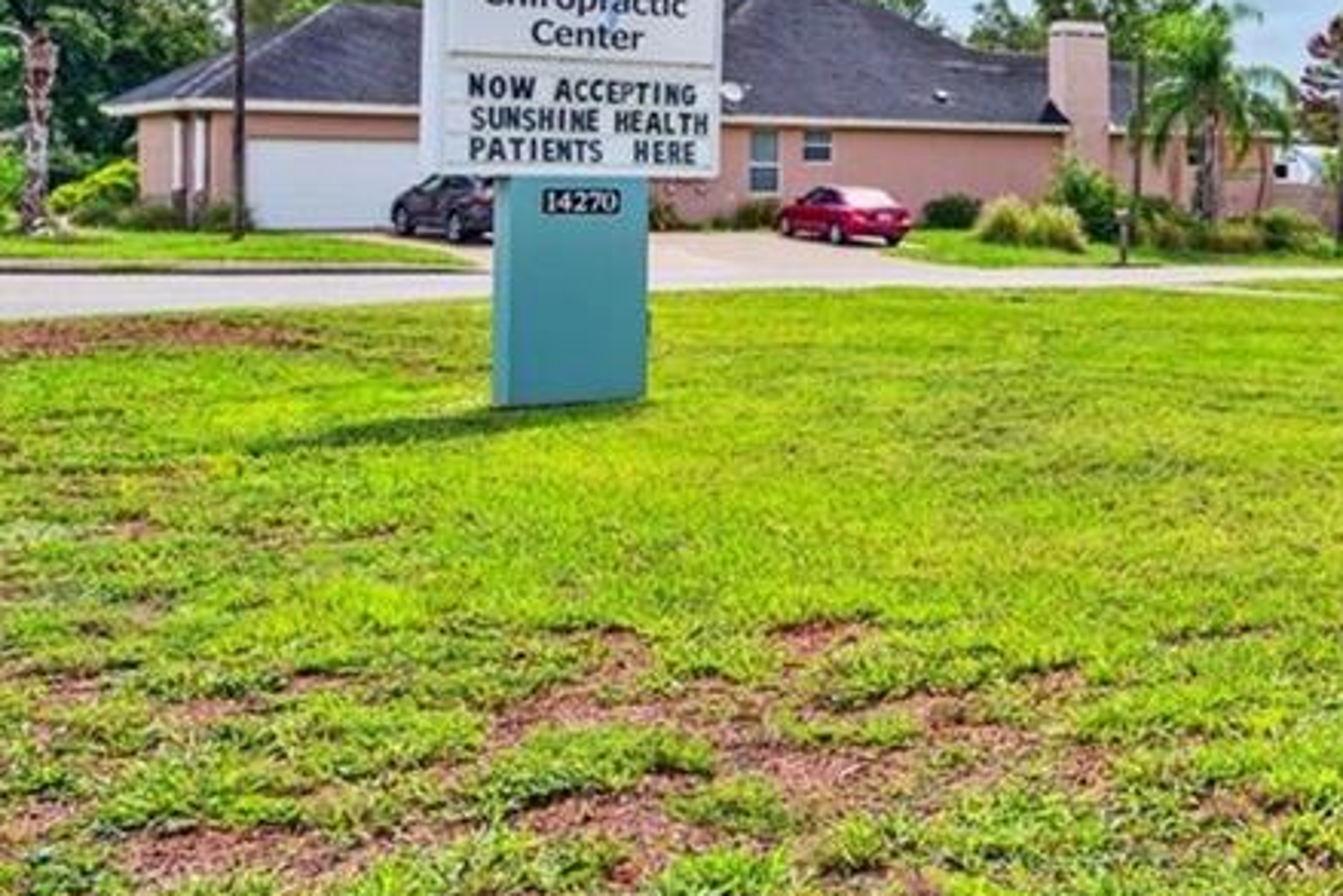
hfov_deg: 33.3
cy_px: 125
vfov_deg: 25.8
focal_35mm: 51
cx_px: 1517
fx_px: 1903
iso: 100
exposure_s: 1/125
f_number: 5.6
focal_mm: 14
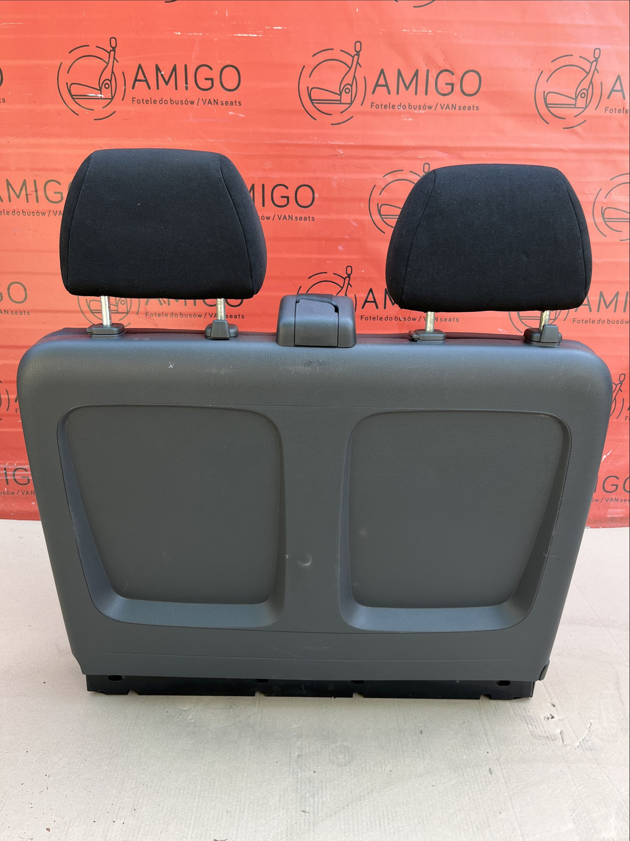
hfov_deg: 53.1
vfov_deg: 67.3
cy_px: 420
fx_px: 631
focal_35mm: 26
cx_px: 315
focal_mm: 5.1
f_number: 1.6
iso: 40
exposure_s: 1/121
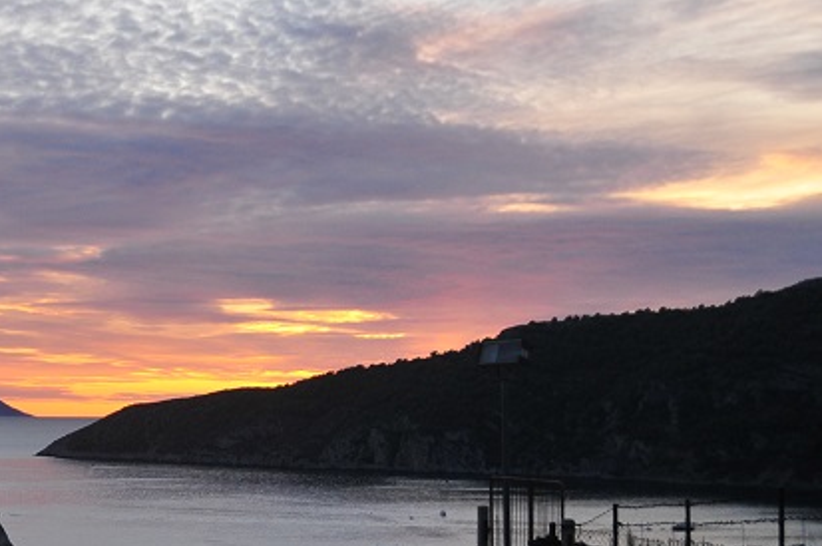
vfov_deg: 15.7
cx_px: 51
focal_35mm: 87
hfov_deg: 22.7
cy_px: 290
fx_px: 1983
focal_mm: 24
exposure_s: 1/400
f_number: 3.5
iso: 320
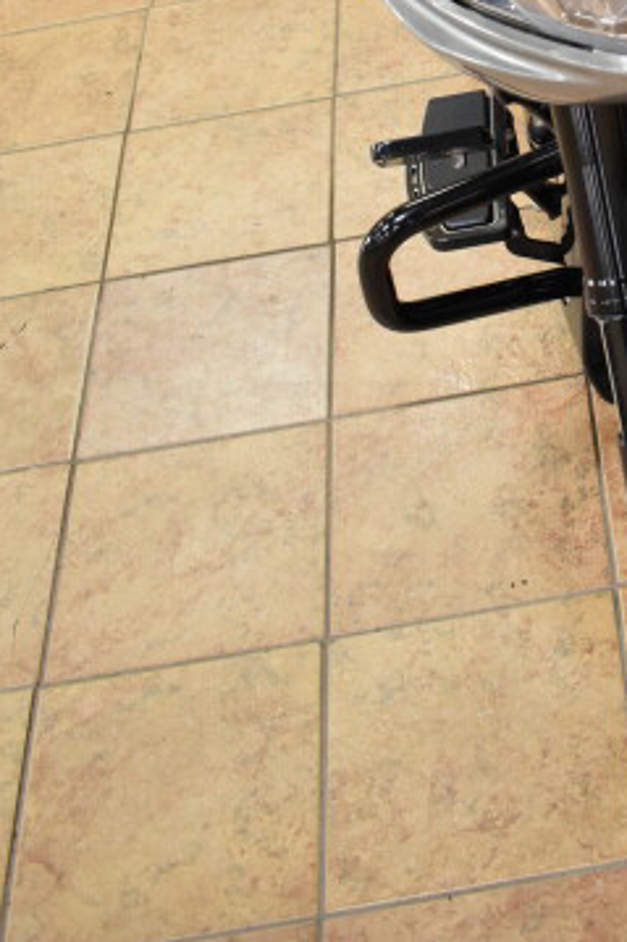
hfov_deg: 18.7
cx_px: 673
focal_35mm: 70
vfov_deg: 26.6
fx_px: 1833
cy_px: -81
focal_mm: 21
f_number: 3.8
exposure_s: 1/60
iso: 1100
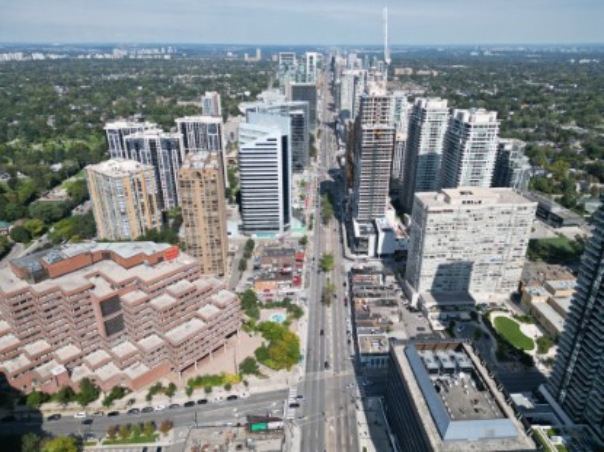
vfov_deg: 56.8
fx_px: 419
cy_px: 226
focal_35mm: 24
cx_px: 302
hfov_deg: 71.6
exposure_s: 1/3200
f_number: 1.7
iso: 130
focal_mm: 6.72
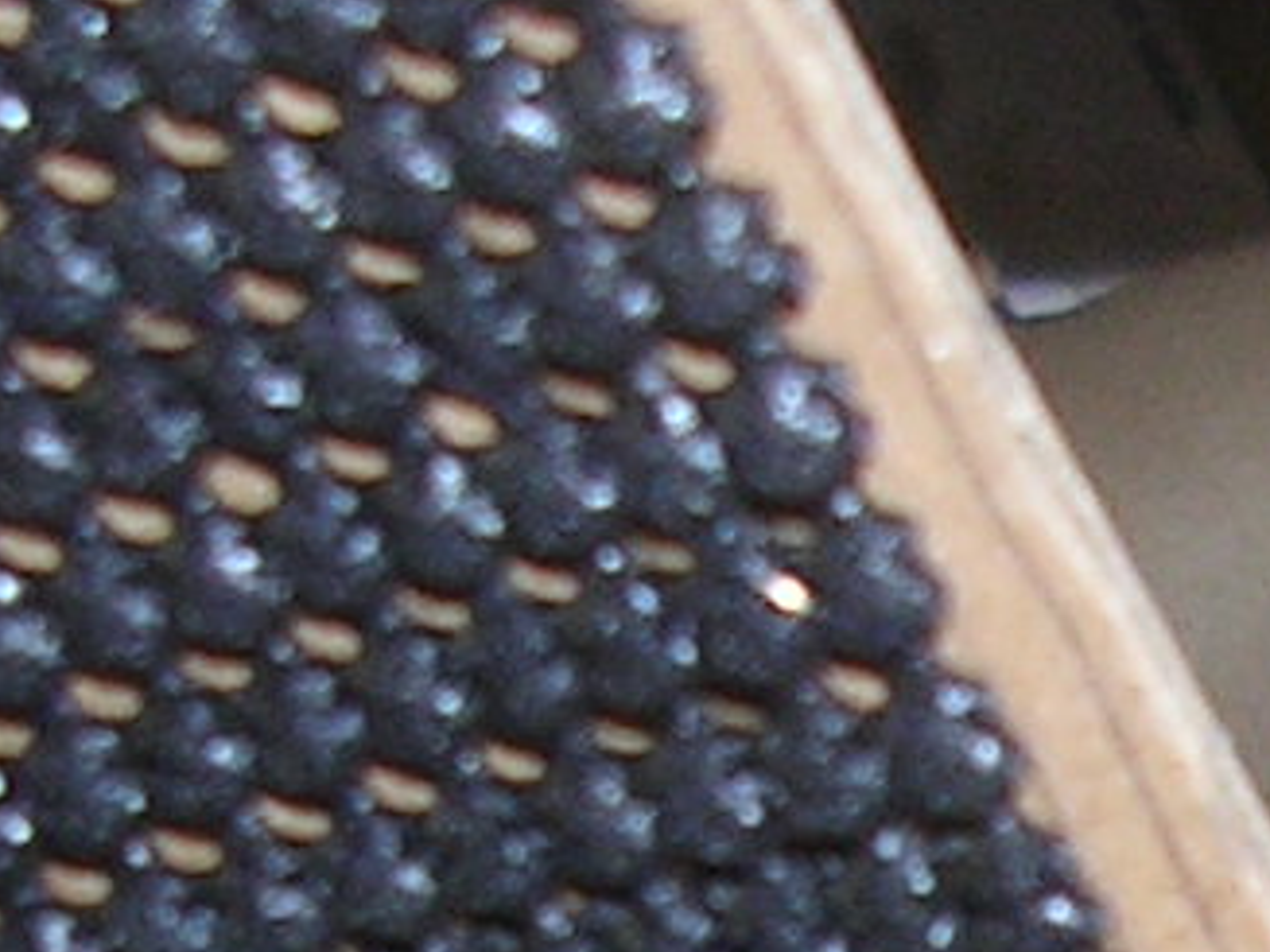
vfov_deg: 6.1
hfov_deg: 8.1
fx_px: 8729
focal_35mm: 238
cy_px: 1655
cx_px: 2008
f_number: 2.8
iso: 50
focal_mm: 5.8
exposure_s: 1/60.1
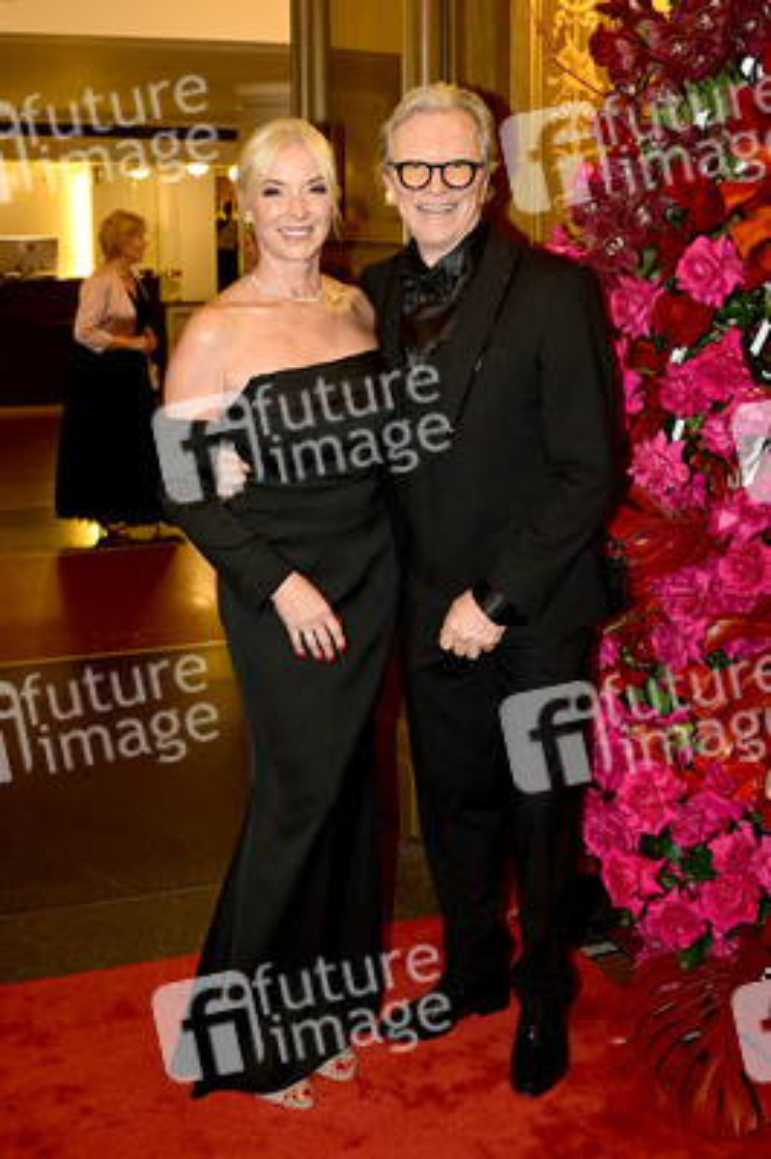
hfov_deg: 36.8
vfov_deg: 53.2
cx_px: 386
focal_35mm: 36
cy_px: 580
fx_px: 1158
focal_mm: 36
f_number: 5
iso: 4000
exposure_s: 1/200
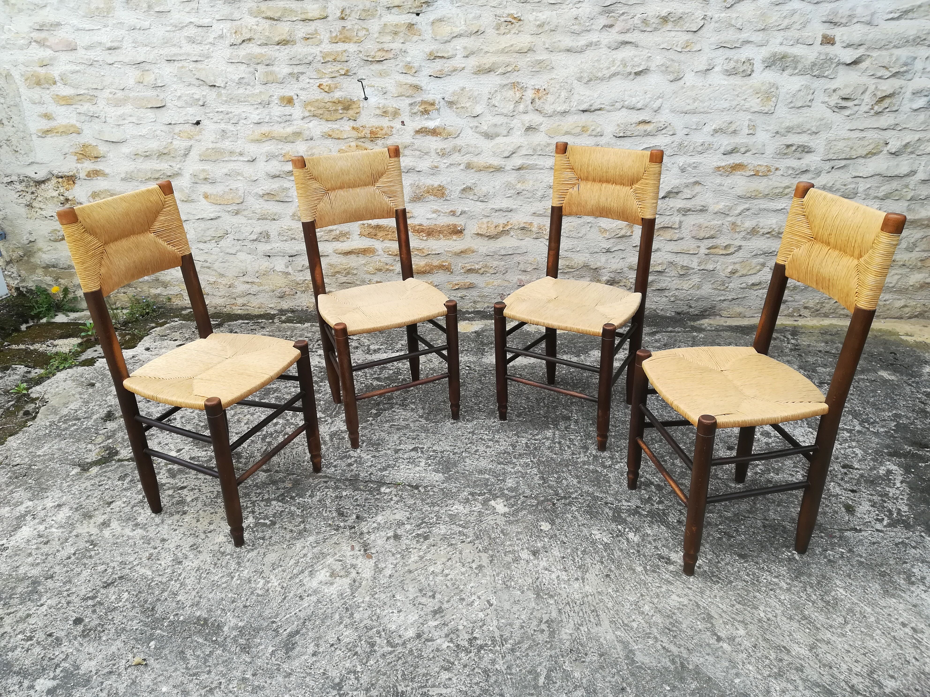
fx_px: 699
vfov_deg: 53.1
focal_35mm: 26
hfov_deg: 67.3
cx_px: 465
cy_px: 348
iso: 50
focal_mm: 3.83
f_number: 2.2
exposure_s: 1/163
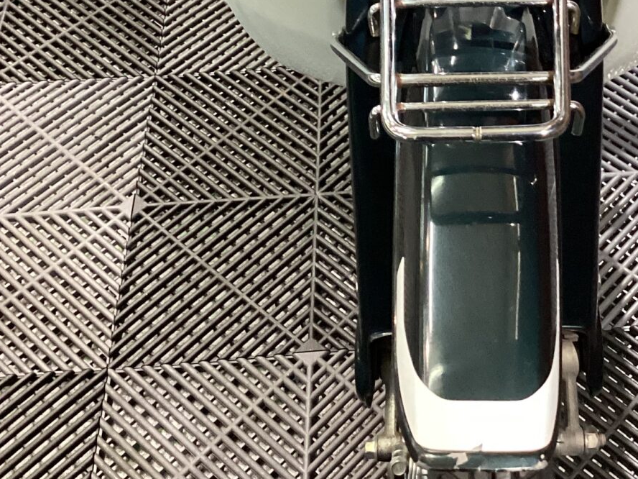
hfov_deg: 28.4
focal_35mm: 67
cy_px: 54
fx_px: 1235
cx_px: 510
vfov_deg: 21.5
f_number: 2.4
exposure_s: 1/60
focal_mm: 3.3
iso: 320
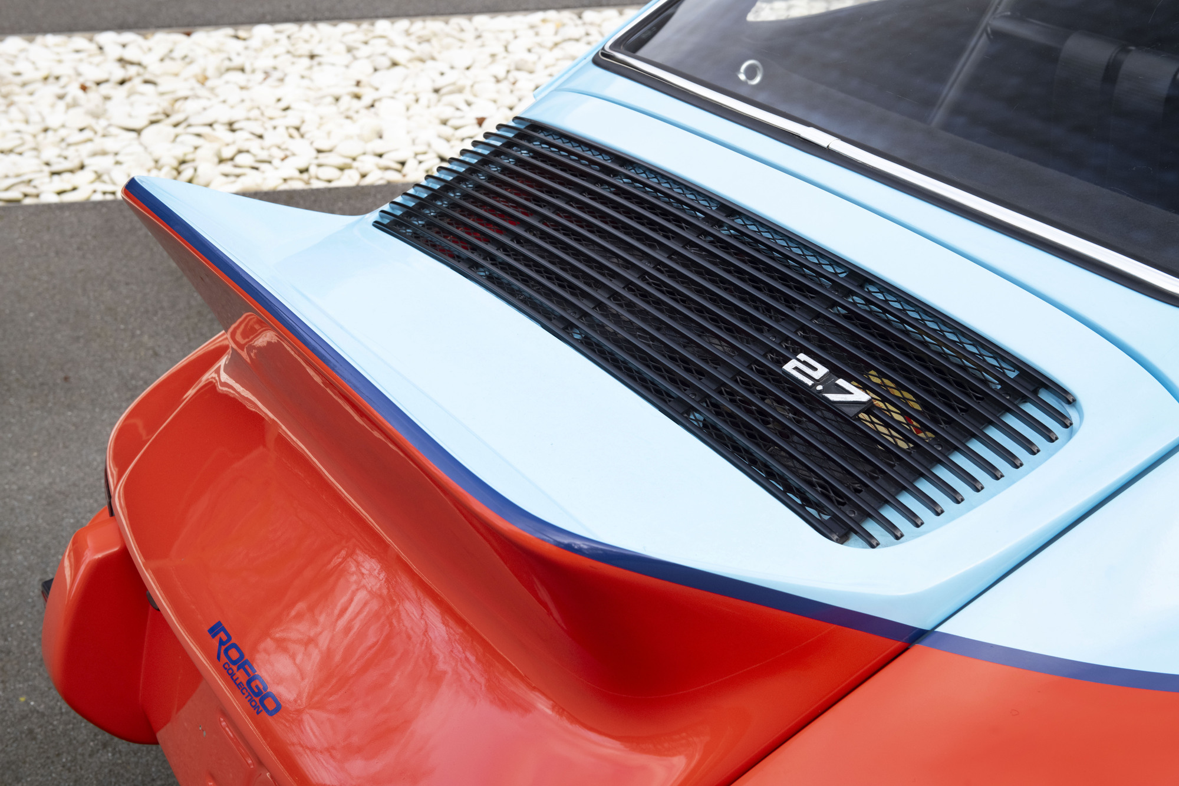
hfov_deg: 34.5
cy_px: 393
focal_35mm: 58
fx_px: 1899
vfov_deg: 23.4
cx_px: 590
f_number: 6.3
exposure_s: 1/100
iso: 1000
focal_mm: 58
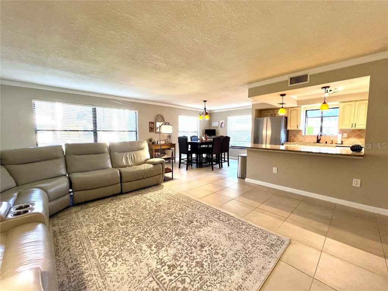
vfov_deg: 89.9
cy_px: 146
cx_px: 194
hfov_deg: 106.2
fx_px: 146
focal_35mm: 13
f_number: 1.8
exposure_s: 1/60
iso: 160
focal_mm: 1.57
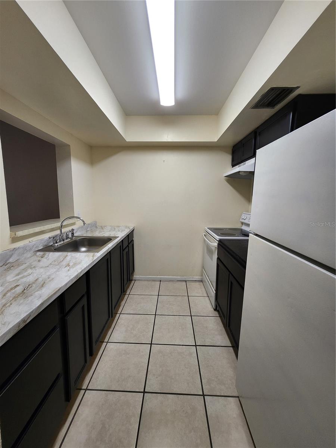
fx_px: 168
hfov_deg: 89.9
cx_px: 168
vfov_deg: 106.2
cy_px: 224
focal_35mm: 13
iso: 80
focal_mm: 1.74
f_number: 2.2
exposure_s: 1/60
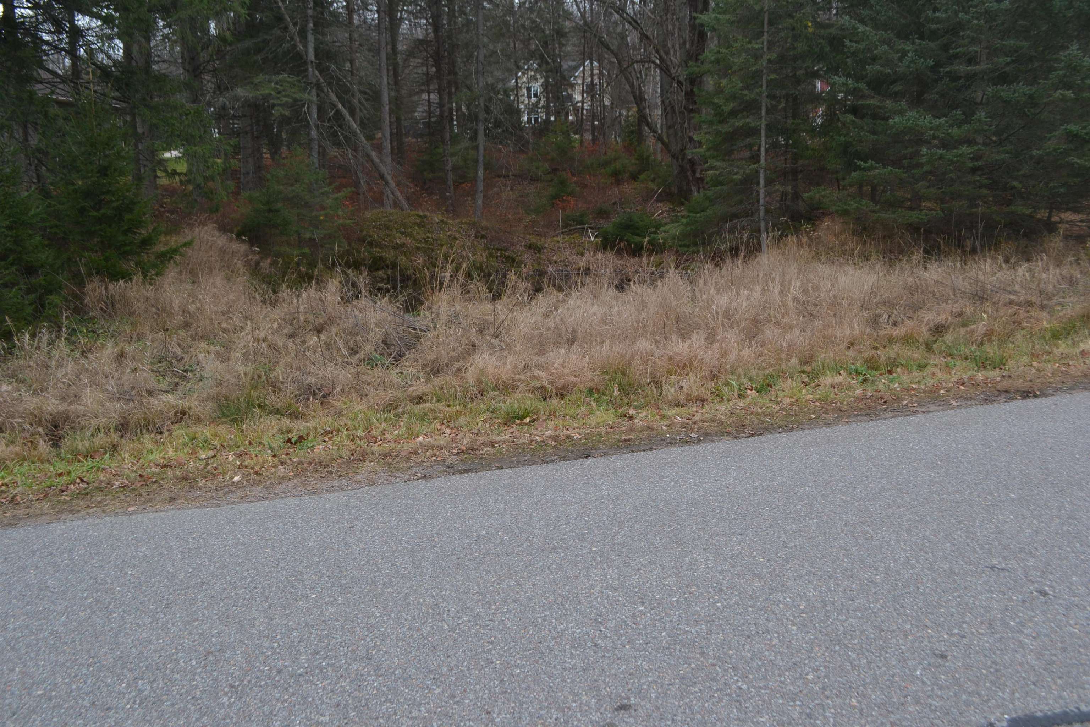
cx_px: 545
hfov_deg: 61.9
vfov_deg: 43.6
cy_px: 364
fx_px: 908
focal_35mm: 30
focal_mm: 20
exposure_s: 1/125
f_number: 5.6
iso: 140
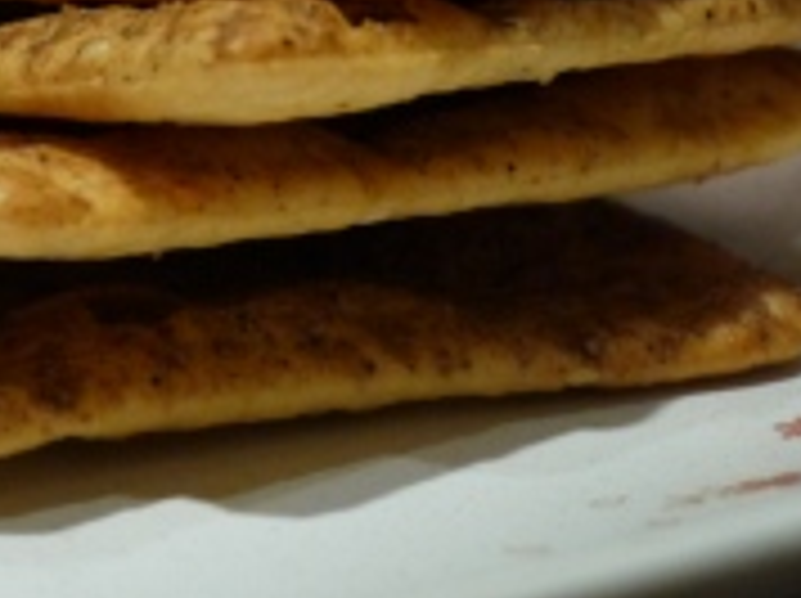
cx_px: 54
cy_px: -85
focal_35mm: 212
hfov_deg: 9.3
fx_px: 4899
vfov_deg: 6.9
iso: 1250
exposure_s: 1/80
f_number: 5.6
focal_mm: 42
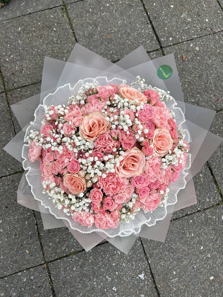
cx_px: 112
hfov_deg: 53.1
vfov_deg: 67.3
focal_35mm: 26
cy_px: 148
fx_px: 223
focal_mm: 5.7
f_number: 1.5
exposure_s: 1/1048
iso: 50
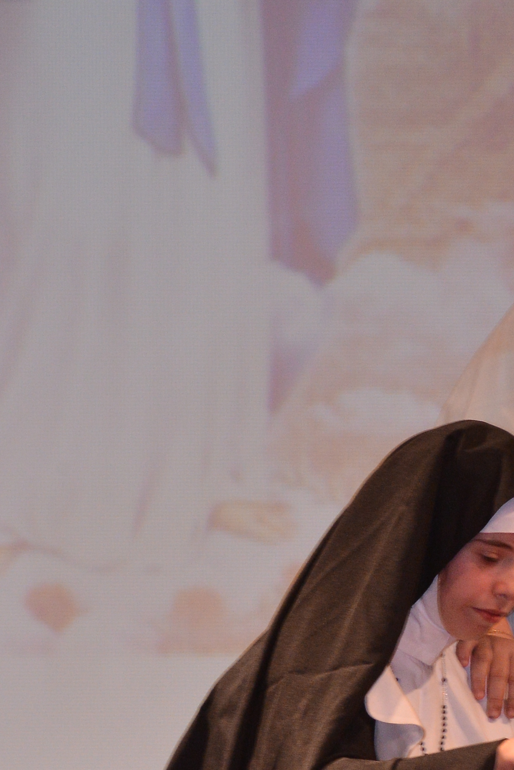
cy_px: 569
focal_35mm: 424
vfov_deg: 4.9
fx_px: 9071
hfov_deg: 3.2
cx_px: 627
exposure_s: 1/60
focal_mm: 155
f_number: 11
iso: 1250
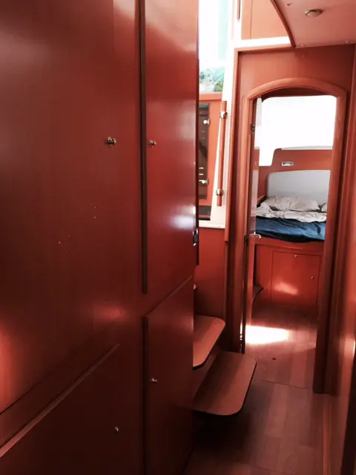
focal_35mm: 29
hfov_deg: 48.2
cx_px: 178
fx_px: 398
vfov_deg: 61.7
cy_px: 238
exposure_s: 1/30
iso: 125
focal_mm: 4.15
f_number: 2.2
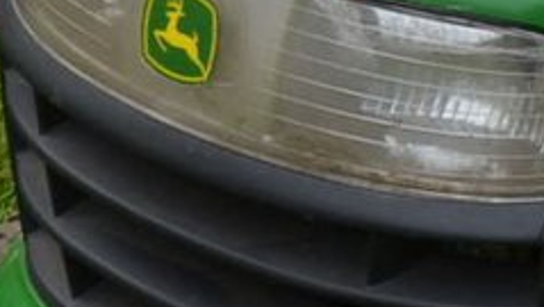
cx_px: 1188
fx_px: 3566
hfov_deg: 8.2
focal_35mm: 247
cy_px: 140
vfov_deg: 4.9
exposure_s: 1/200
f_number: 8
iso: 200
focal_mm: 22
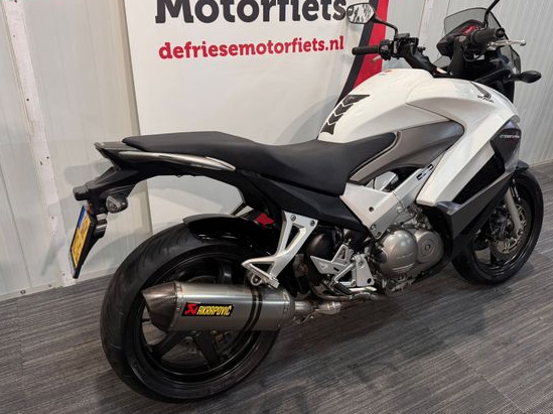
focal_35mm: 28
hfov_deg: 63.5
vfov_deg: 49.7
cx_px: 276
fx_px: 447
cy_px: 197
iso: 250
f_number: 1.78
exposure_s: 1/50
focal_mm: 6.76
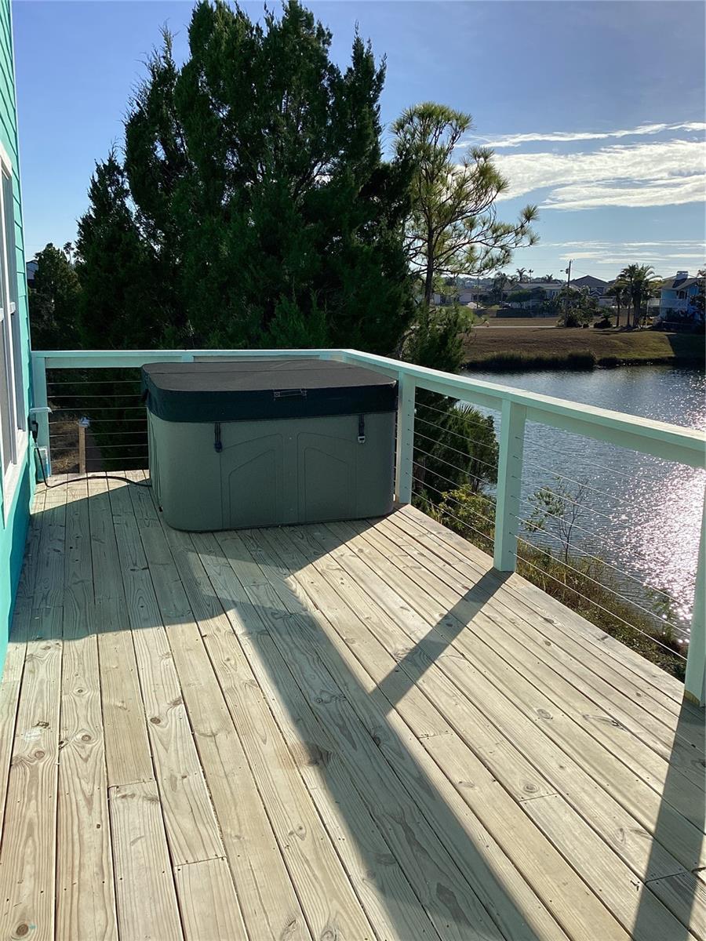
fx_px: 843
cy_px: 470
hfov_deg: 45.4
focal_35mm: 31
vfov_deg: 58.4
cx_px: 353
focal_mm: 3.3
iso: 25
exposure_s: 1/2146
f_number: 2.4
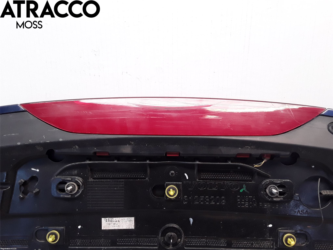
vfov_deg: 49.7
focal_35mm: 28
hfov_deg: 63.4
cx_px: 166
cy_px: 125
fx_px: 269
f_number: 1.9
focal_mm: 2.91
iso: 100
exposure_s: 1/100
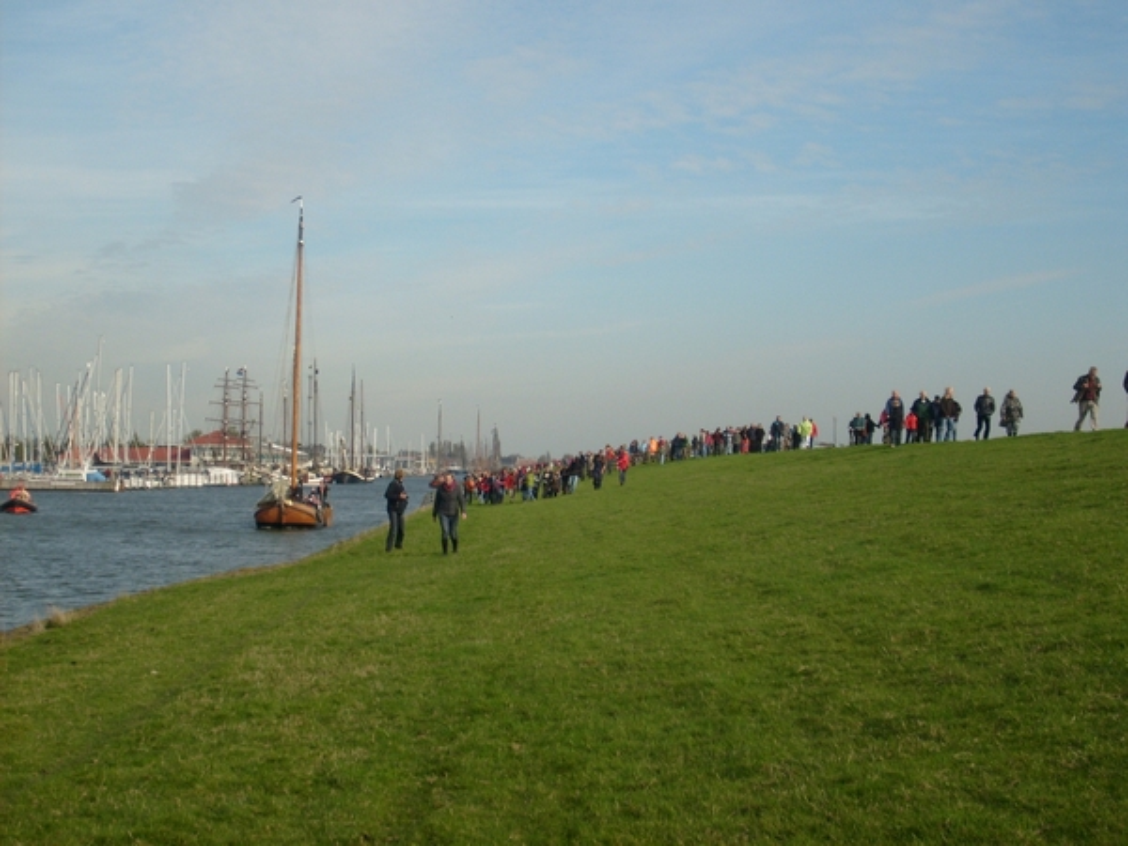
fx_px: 1988
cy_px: 423
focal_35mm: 61
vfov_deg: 24.0
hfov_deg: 31.7
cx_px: 564
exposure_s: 1/180
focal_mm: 10.3
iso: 80
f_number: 9.1
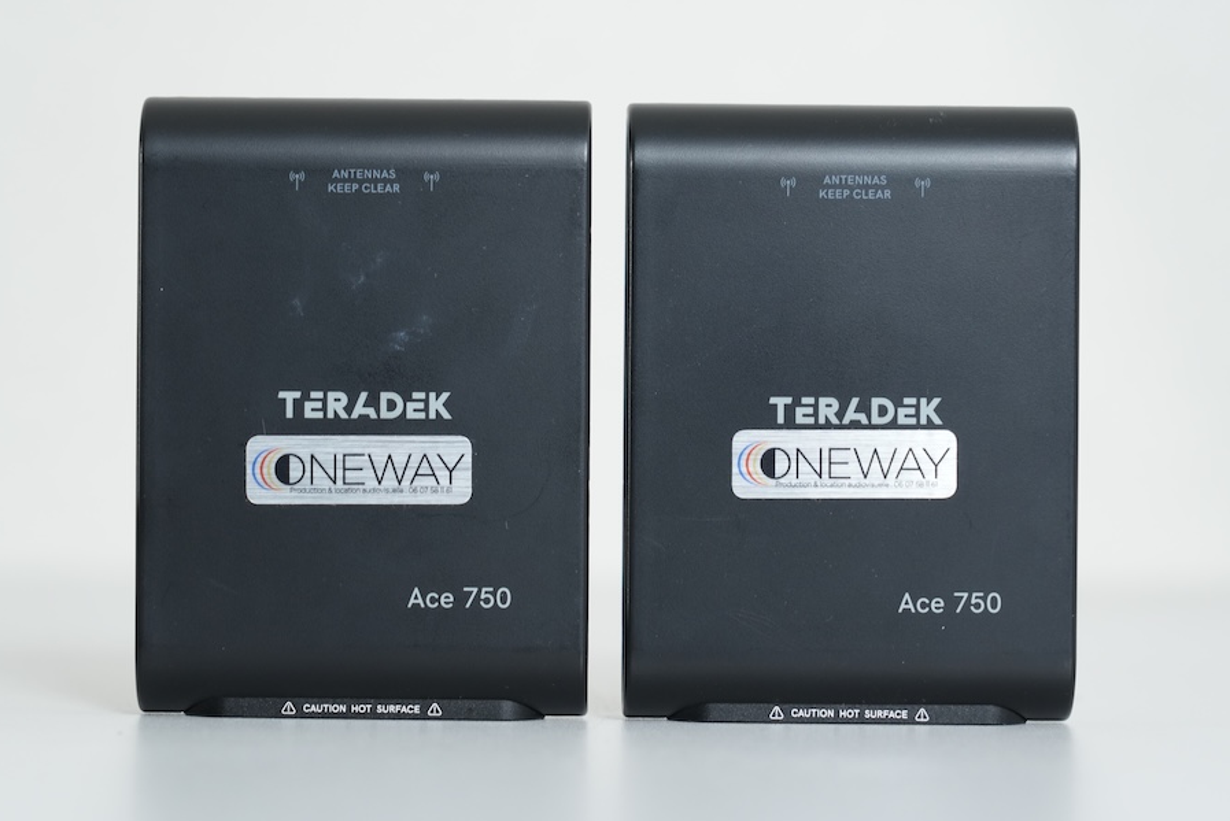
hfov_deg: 17.5
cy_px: 386
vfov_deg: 11.7
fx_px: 3999
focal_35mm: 117
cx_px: 602
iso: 1000
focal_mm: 105
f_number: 6.3
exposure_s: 1/100
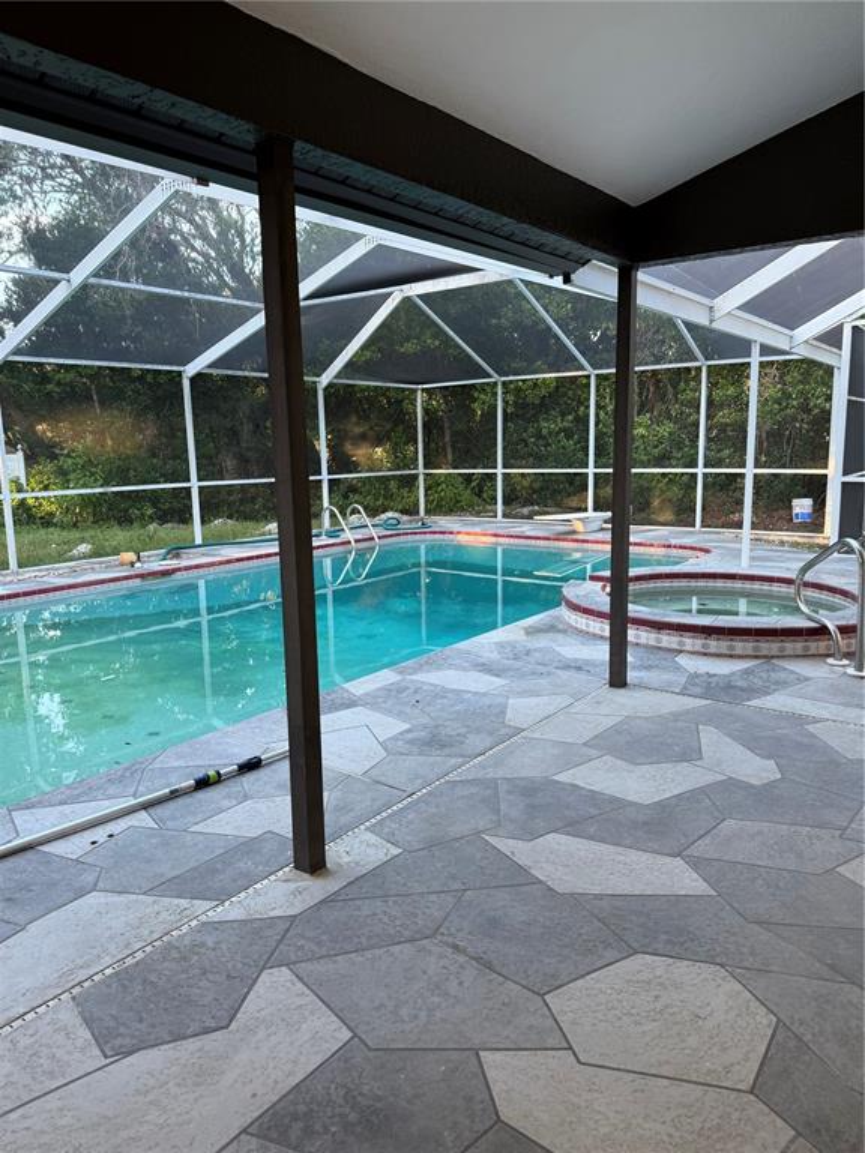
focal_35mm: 24
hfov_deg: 56.8
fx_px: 800
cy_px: 576
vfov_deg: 71.6
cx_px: 432
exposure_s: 1/60
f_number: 1.78
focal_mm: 6.76
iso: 100
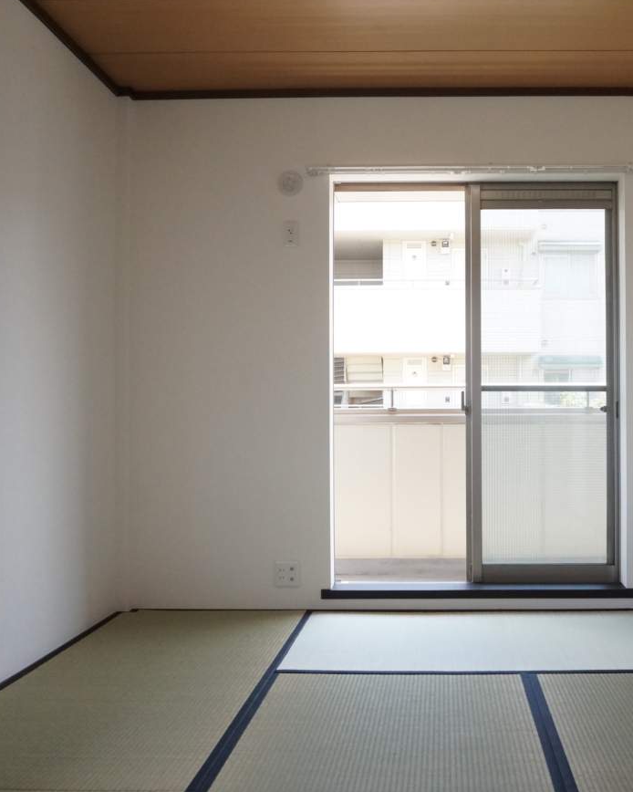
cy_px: 400
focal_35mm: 35
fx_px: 820
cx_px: 431
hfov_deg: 41.6
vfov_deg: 51.5
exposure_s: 1/400
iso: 1600
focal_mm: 16
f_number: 6.3
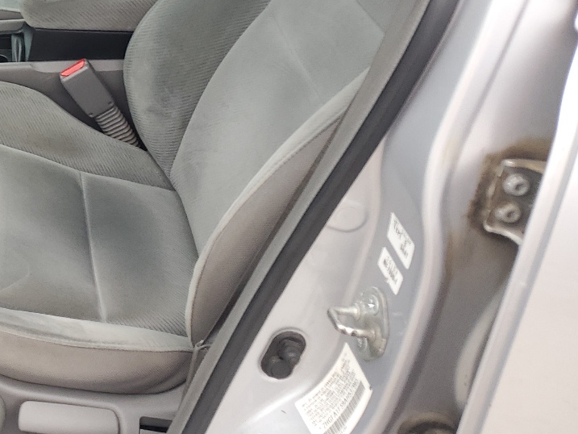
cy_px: 16
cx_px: -64
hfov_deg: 29.7
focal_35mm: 58
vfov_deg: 24.3
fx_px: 969
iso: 50
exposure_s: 1/125
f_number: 1.5
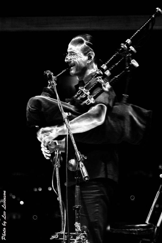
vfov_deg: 19.4
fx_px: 707
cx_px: 81
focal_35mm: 105
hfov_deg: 13.1
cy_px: 122
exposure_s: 1/20
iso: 800
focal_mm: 70
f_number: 4.5
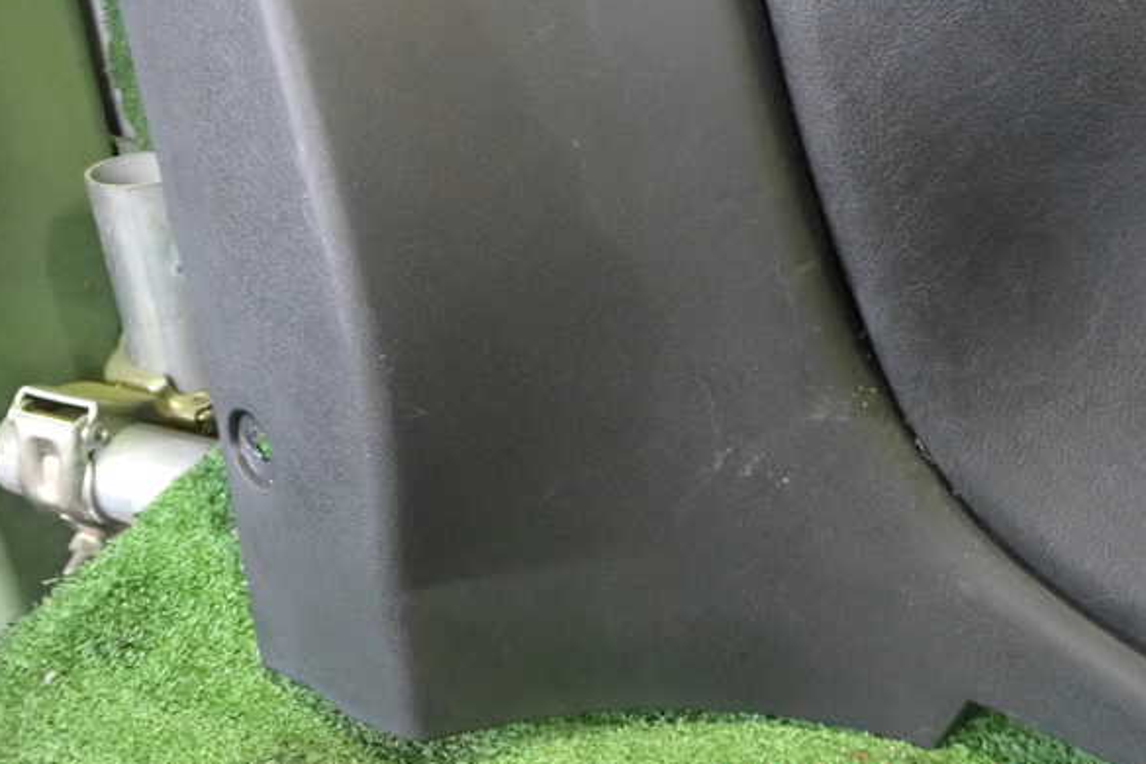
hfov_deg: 58.7
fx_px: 1019
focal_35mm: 32
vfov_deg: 41.1
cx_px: 578
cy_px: 372
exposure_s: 1/50
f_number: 2.3
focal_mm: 5.4
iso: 2000
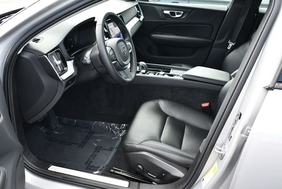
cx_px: 141
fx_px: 282
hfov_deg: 53.1
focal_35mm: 36
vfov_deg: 36.9
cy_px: 94
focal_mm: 18
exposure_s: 1/250
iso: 450
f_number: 3.5
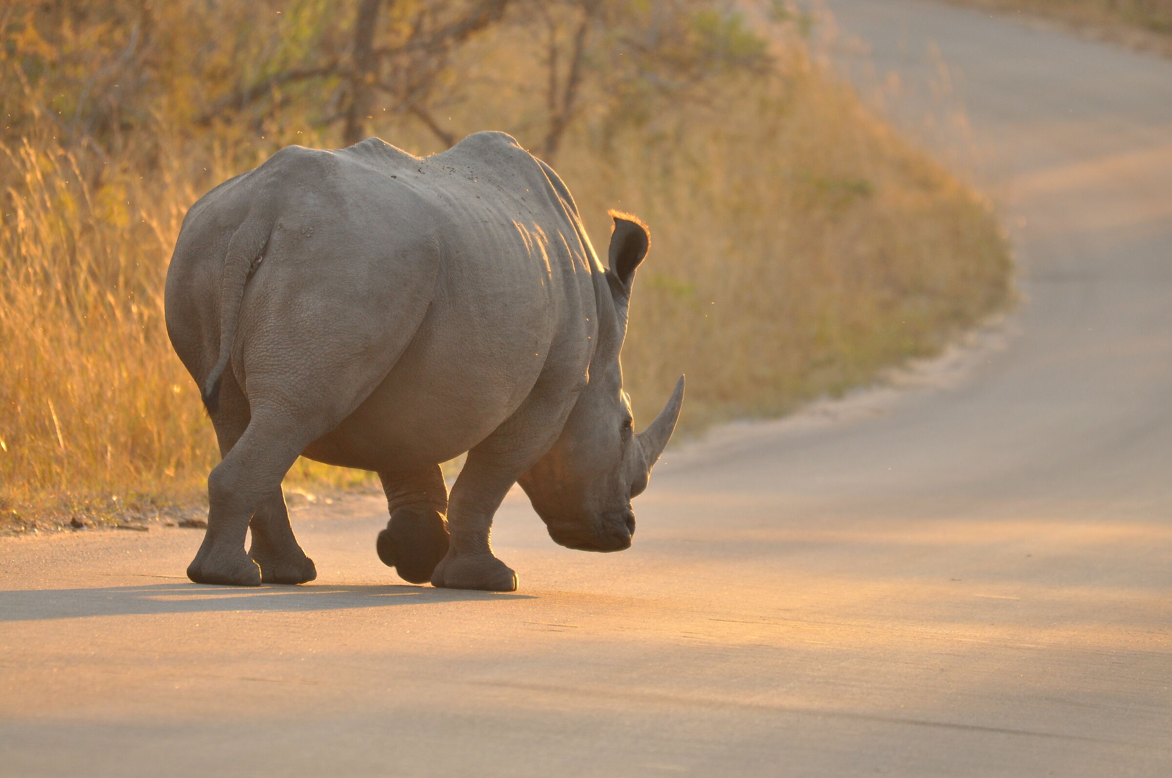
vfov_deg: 2.3
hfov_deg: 3.4
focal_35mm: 600
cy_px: 389
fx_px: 19509
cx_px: 586
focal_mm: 400
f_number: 5.6
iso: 400
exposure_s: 1/160
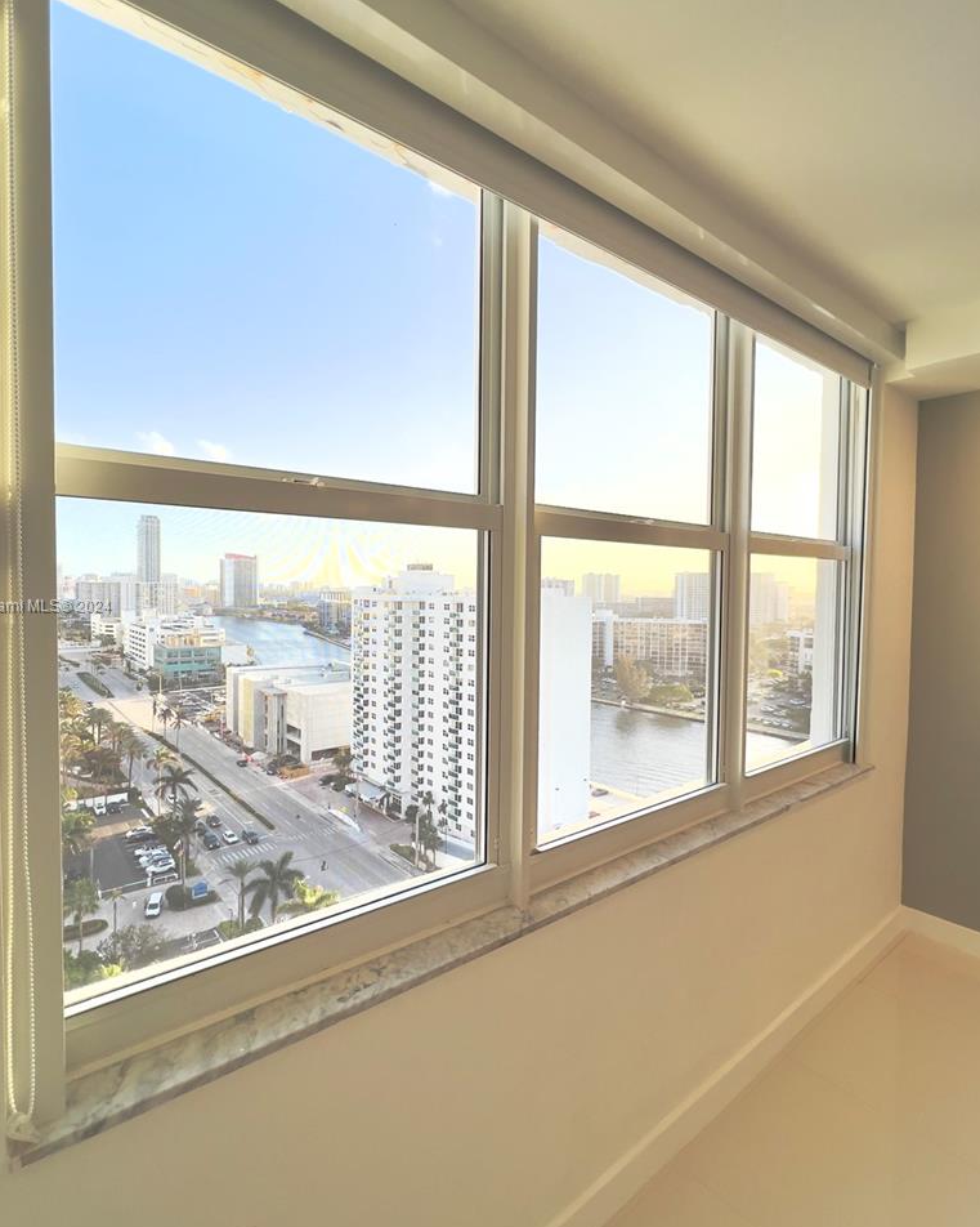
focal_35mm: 16
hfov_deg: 80.2
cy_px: 607
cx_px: 455
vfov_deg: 93.1
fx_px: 580
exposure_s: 1/120
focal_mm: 1.57
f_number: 1.8
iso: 32
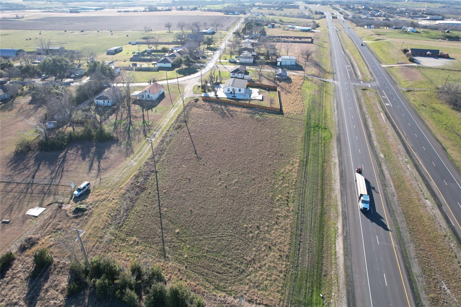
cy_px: 154
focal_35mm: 22
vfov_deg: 57.2
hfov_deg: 78.6
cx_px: 230
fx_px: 282
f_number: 2.8
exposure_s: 1/640
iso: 100
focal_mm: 8.38
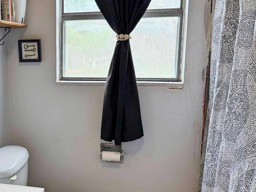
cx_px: 39
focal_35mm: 44
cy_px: 103
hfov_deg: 40.5
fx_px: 325
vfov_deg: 32.9
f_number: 1.78
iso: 80
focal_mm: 6.76
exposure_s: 1/170
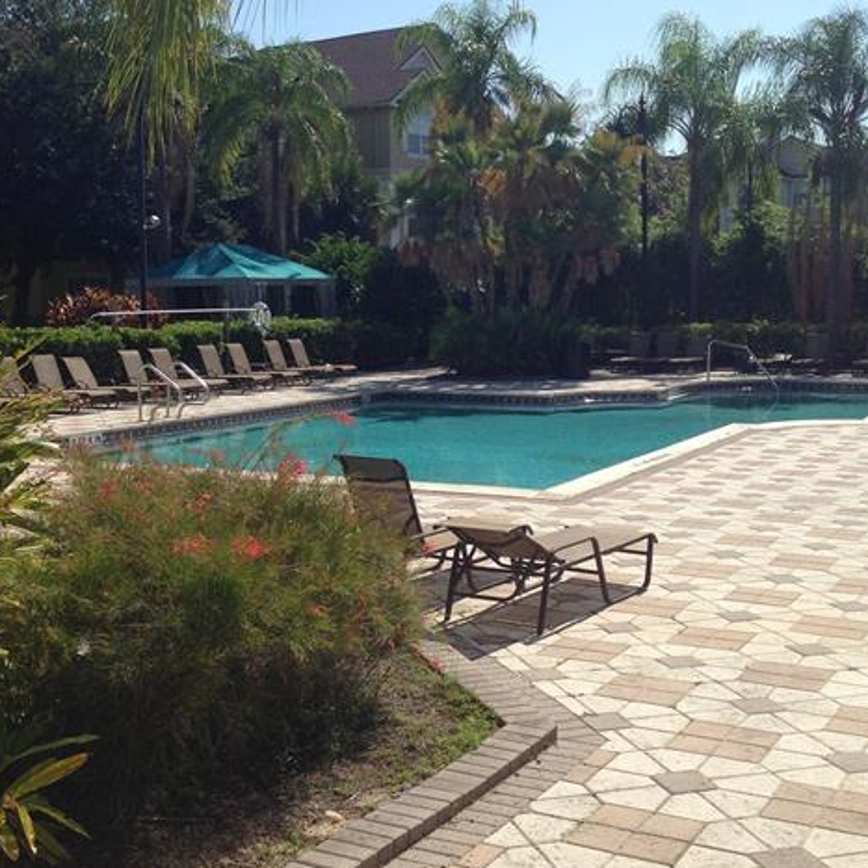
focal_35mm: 48
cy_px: 357
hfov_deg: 35.3
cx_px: 480
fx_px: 1362
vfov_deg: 35.3
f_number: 2.4
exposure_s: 1/2008
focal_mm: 4.12
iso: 50
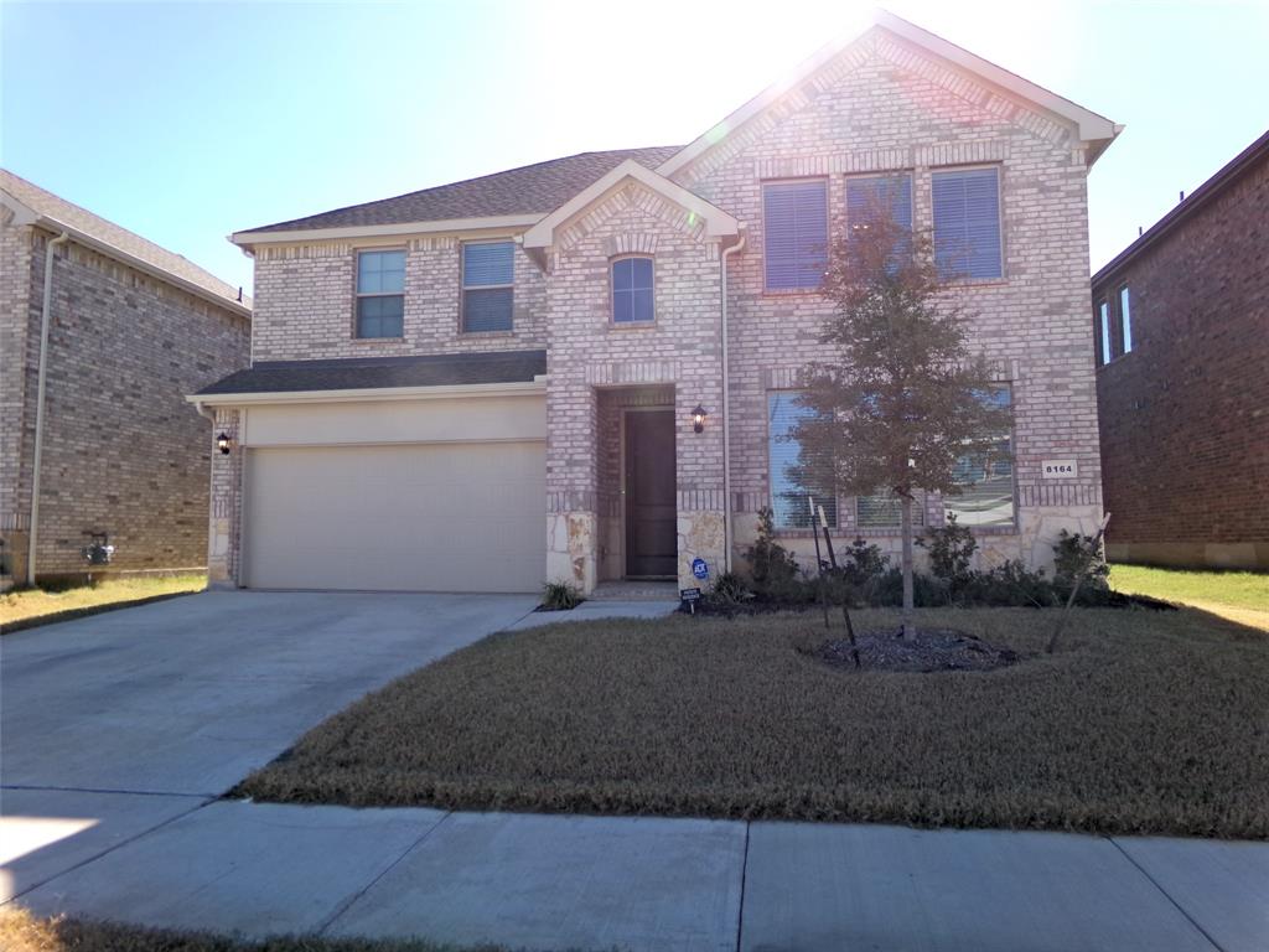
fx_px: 880
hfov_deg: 71.6
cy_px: 476
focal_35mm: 24
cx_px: 634
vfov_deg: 56.8
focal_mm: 4.3
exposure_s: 1/400
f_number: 3.7
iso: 100
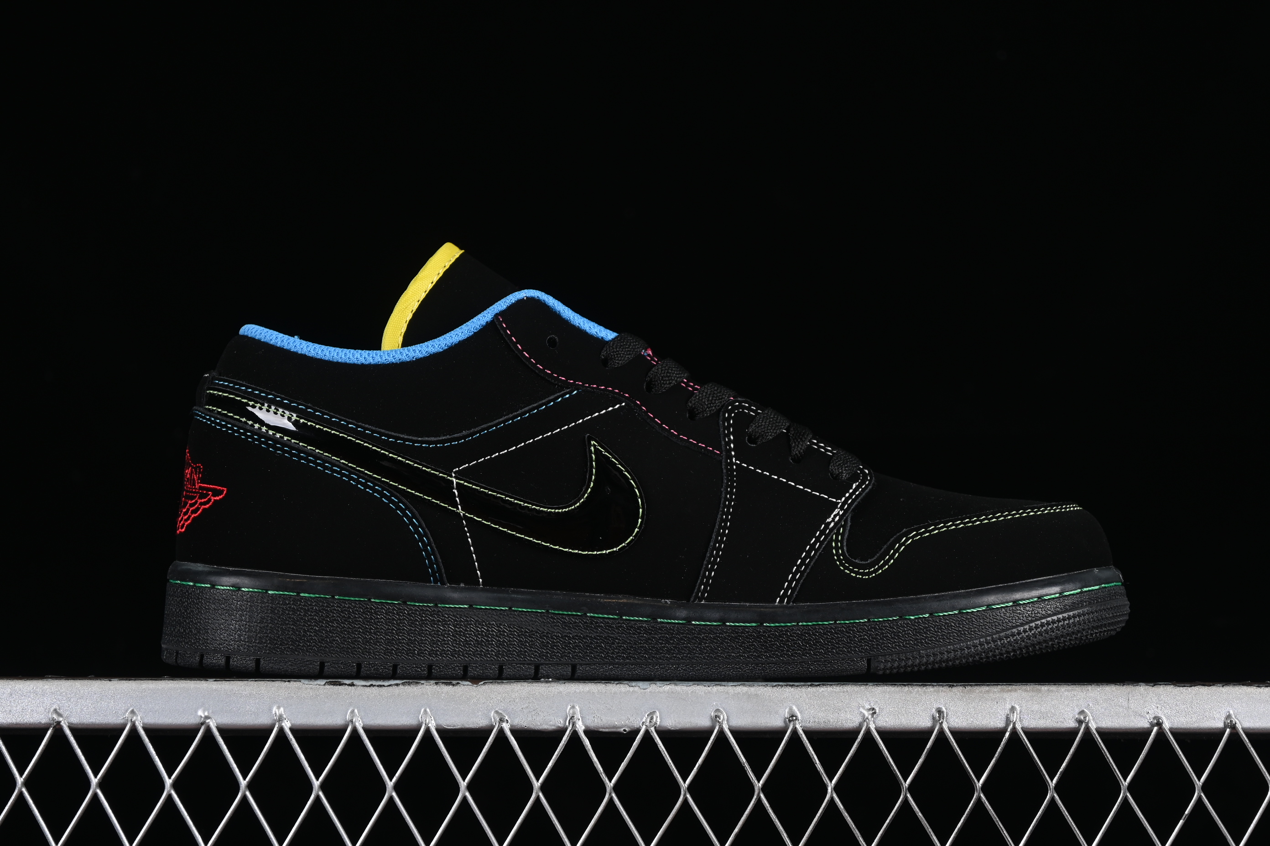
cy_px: 423
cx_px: 635
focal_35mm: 75
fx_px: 2646
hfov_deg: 27.0
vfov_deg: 18.2
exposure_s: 1/50
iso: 160
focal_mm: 50
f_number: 6.3
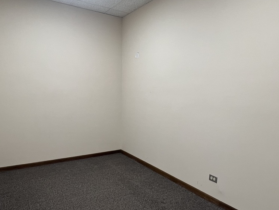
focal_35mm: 25
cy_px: 114
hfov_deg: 69.1
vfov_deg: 54.8
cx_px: 156
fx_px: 202
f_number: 1.8
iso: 125
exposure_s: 1/120
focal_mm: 1.57
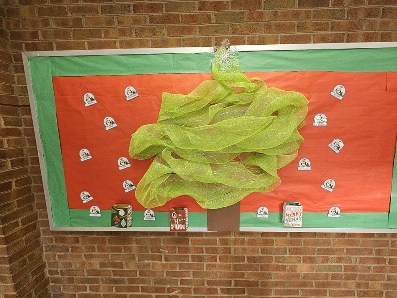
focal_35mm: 15
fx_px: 172
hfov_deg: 97.4
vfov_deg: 81.8
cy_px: 152
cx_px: 229
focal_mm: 2.2
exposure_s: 1/100
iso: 320
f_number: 2.2
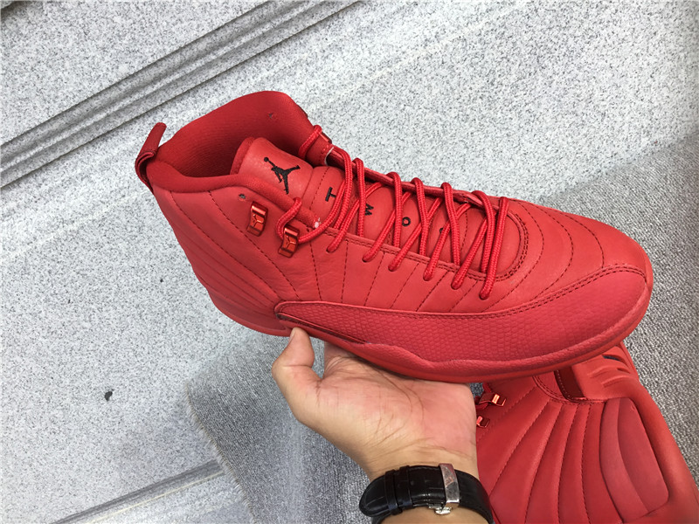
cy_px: 262
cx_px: 350
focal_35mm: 31
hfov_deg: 58.4
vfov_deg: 45.4
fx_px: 626
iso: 25
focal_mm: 3.3
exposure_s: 1/195
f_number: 2.4
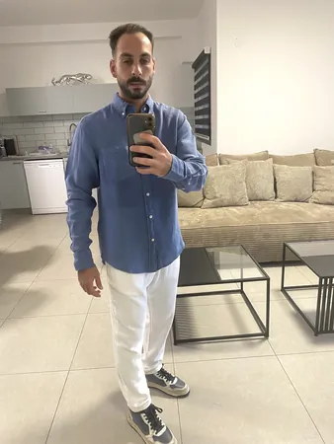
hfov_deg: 53.1
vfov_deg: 67.3
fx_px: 334
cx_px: 167
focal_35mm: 26
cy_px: 222
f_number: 1.8
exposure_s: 1/50
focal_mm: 4.25
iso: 160
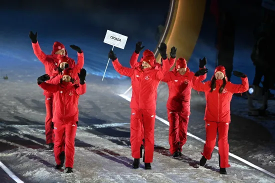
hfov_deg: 4.9
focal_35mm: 420
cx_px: 138
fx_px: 3206
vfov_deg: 3.3
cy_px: 92
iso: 8000
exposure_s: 1/500
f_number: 6
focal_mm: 420
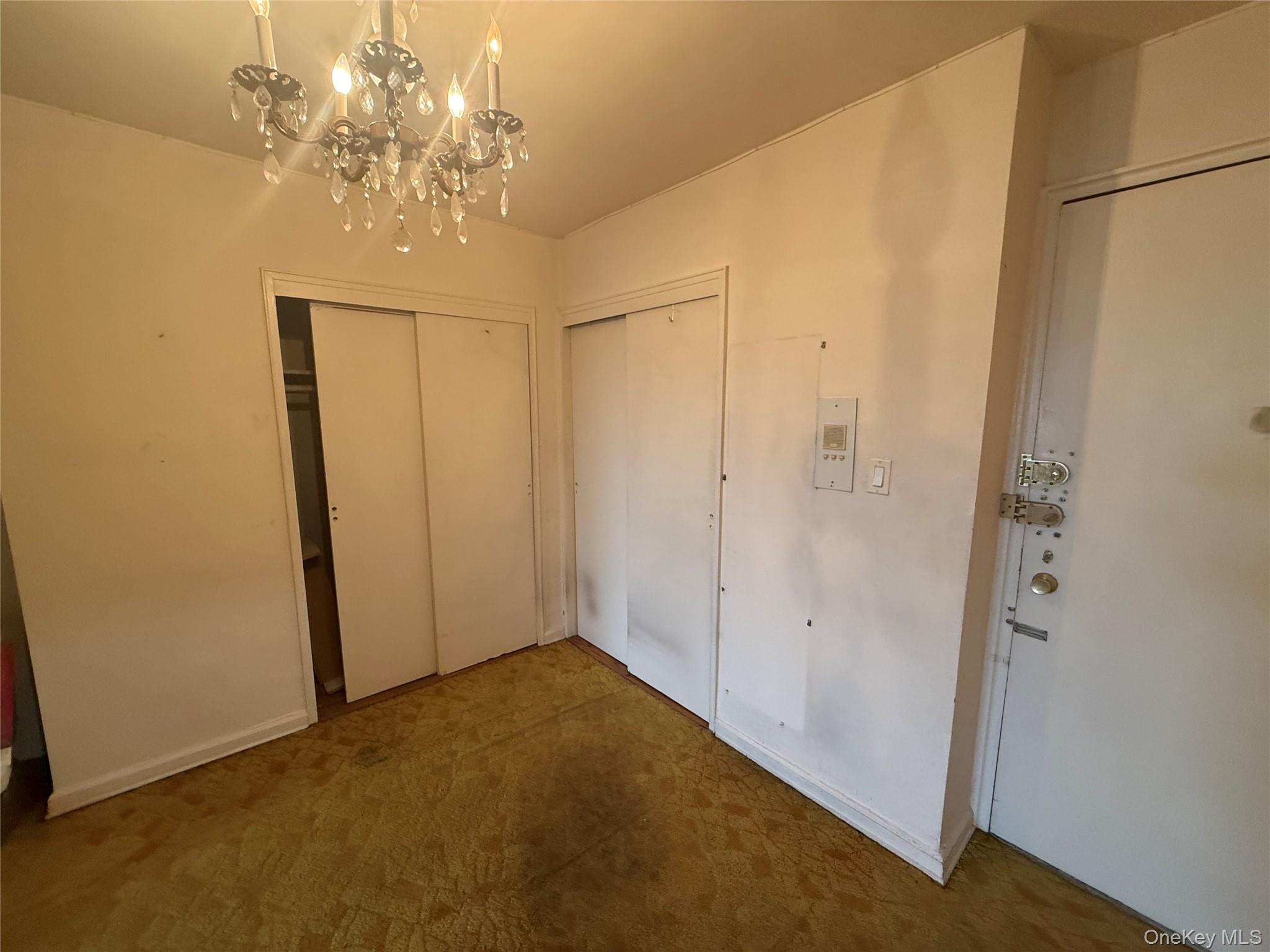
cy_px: 476
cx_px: 635
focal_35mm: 14
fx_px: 514
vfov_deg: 85.7
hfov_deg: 102.1
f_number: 2.2
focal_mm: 2.22
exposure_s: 1/60
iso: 250
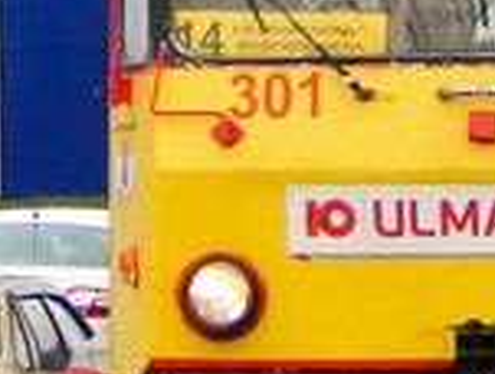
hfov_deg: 1.8
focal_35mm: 1118
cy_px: -440
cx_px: 547
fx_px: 16025
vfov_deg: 1.3
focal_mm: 25.3
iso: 125
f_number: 4.9
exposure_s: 1/200
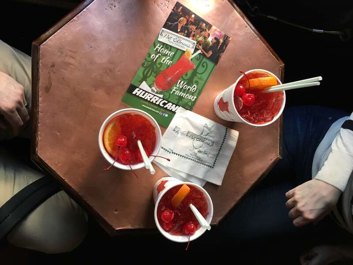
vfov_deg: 48.2
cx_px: 176
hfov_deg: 61.7
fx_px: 296
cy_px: 132
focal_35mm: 29
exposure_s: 1/30
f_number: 2.2
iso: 64
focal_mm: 4.15
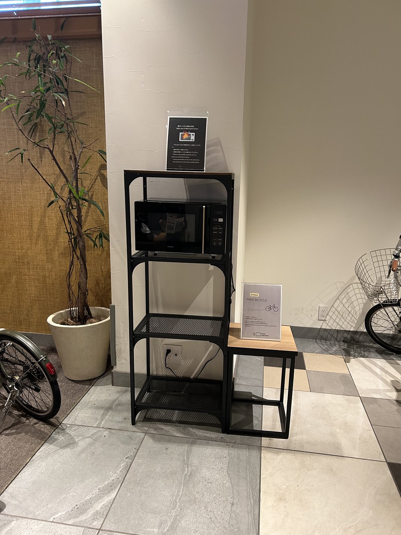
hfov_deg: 53.1
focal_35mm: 26
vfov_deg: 67.3
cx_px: 200
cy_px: 268
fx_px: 402
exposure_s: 1/60
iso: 250
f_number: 1.5
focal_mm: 5.7
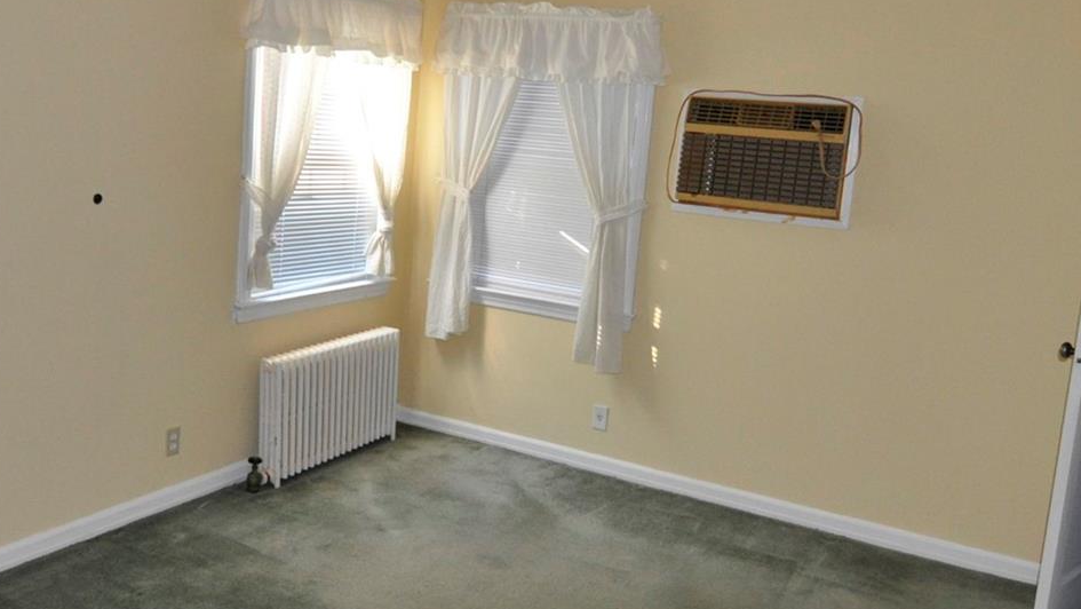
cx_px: 477
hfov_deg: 57.9
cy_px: 251
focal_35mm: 34
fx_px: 975
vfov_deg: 34.6
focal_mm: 10
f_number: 3.5
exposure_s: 1/60
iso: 800
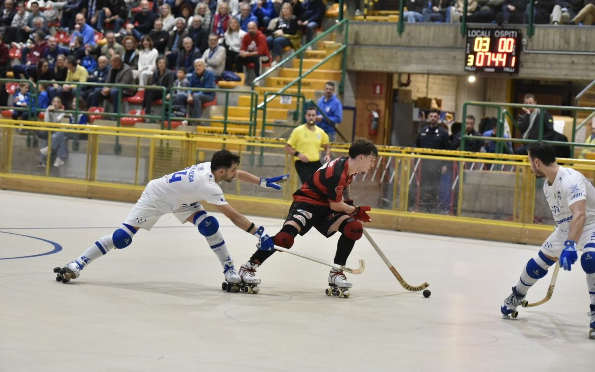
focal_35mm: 108
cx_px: 295
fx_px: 1751
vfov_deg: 12.1
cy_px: 172
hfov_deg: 19.3
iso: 4000
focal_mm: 105
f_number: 2.8
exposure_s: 1/800
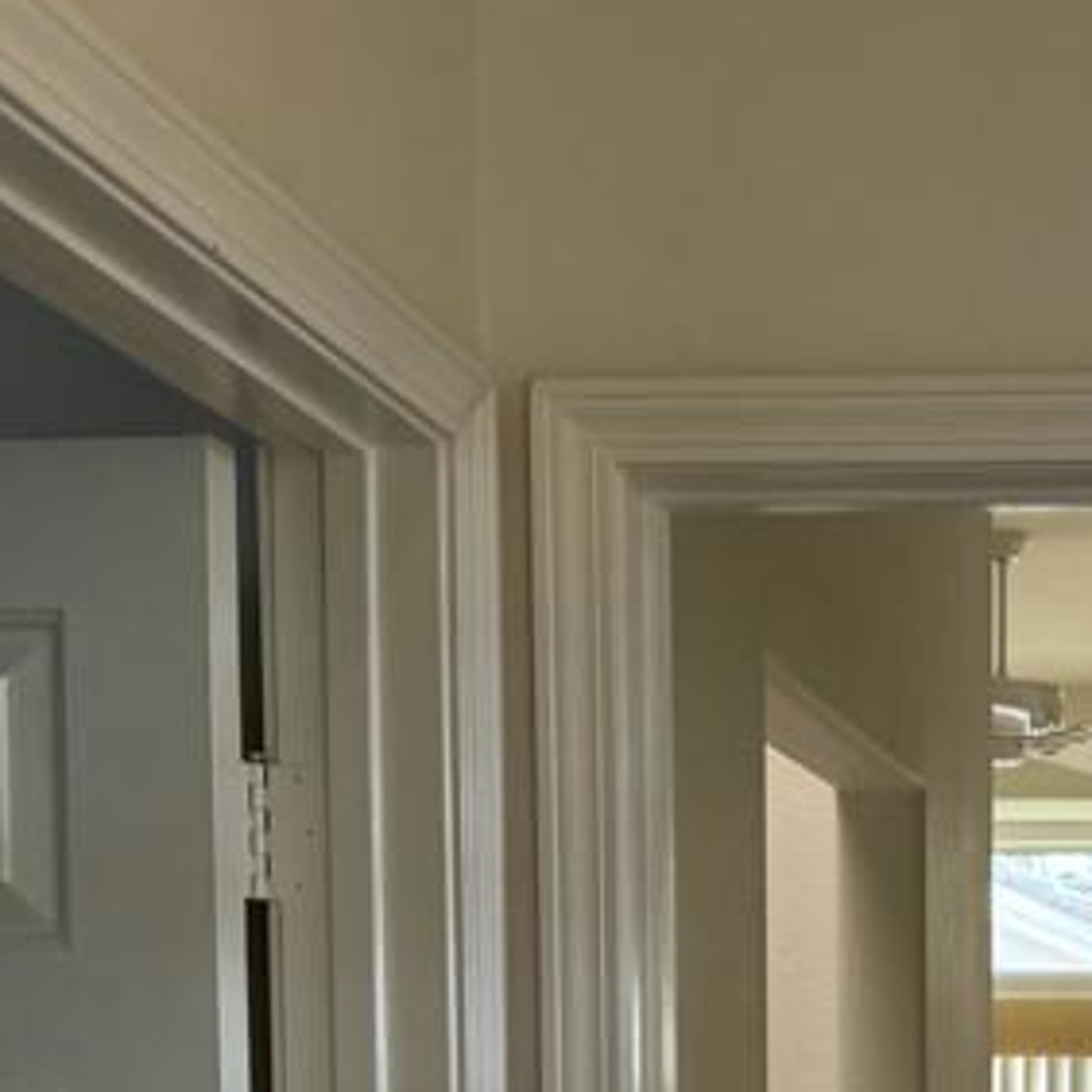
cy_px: 1348
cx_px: 1142
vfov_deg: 20.8
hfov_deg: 21.5
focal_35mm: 77
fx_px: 2748
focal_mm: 6.76
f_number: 1.78
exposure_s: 1/60
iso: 320
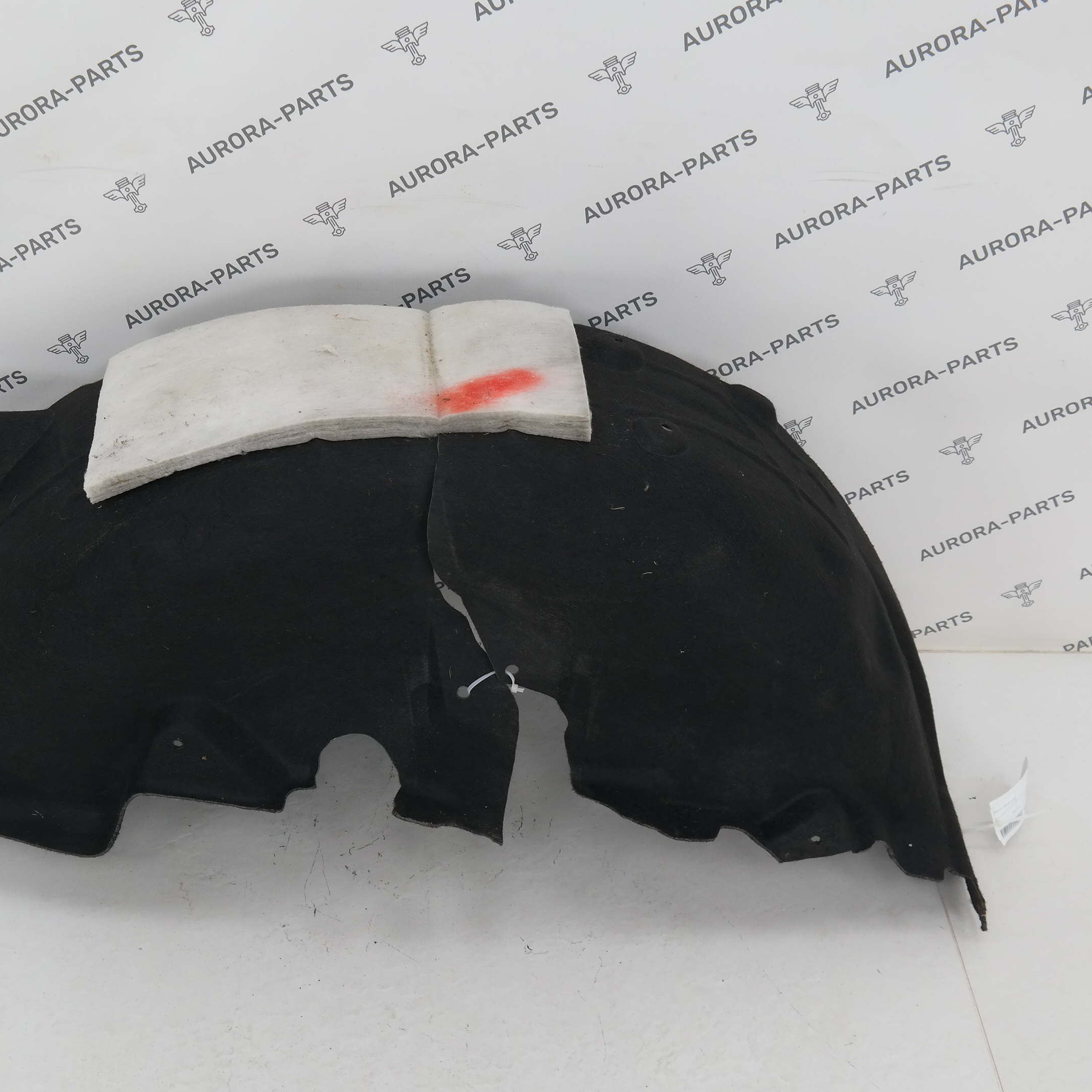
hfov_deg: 36.6
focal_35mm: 46
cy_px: 563
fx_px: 1642
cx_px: 421
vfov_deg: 36.8
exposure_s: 1/40
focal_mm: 20
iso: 200
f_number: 5.6
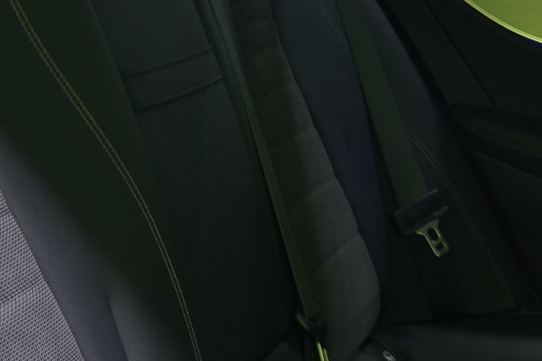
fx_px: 1505
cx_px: 419
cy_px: 251
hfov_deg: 20.2
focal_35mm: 100
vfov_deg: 13.7
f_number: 10
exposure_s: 1/6
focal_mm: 28
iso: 1600
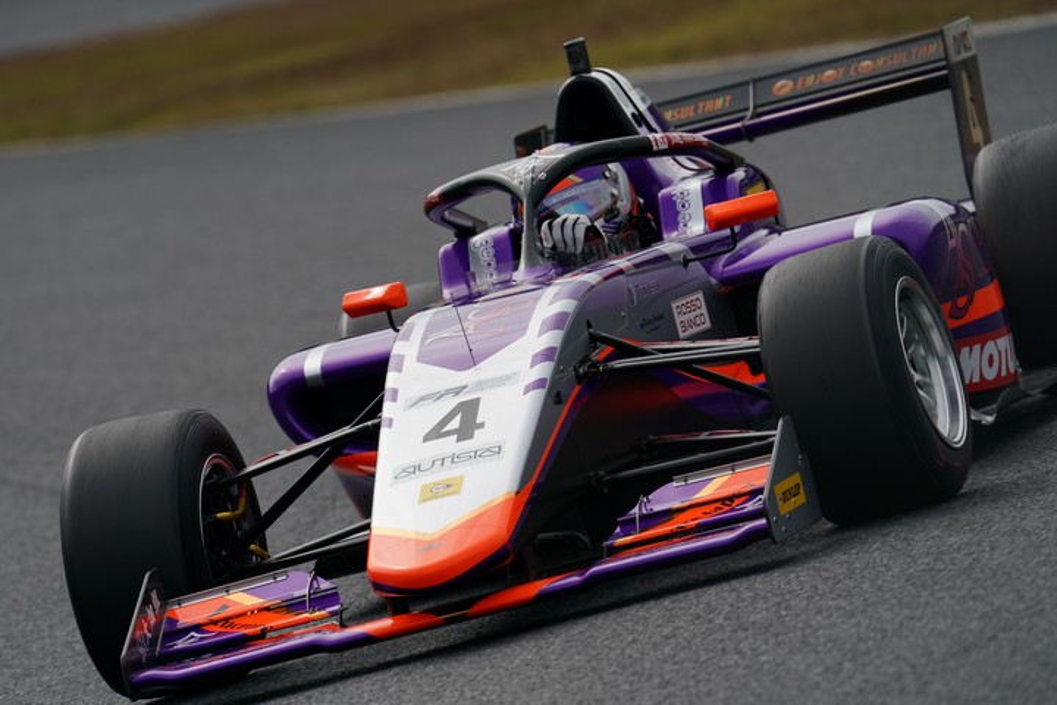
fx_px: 17615
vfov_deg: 2.3
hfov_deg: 3.4
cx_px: 528
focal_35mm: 600
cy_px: 352
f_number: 8
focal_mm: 600
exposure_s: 1/800
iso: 200
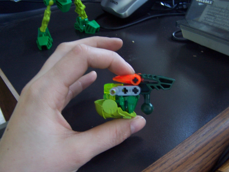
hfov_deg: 49.0
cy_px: 86
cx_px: 114
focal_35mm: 38
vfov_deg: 37.7
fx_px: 251
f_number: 2.8
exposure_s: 1/6
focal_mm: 6.3
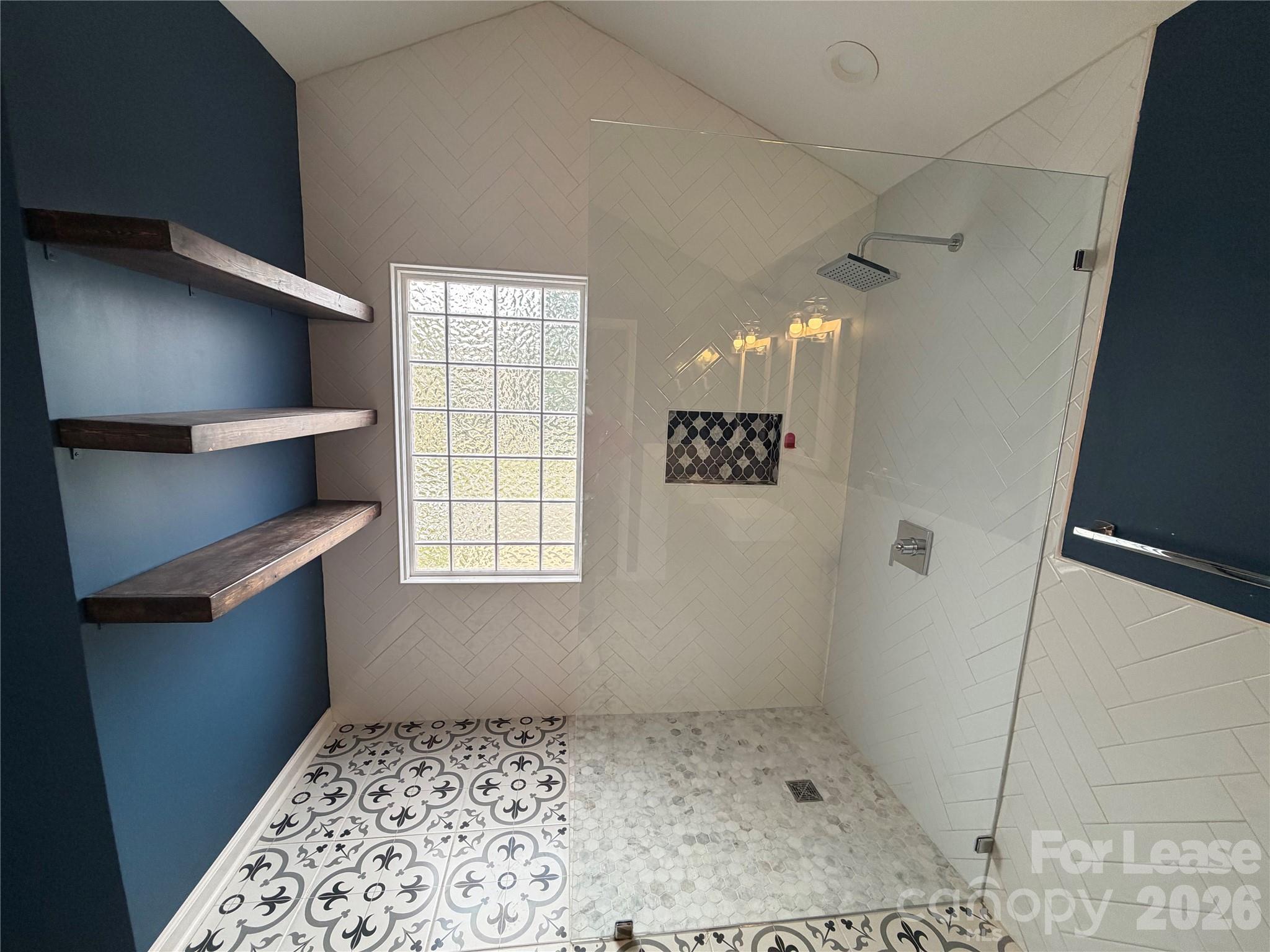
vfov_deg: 85.7
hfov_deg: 102.1
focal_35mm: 14
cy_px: 476
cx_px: 635
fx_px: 514
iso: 160
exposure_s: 1/120
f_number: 2.2
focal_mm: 2.22
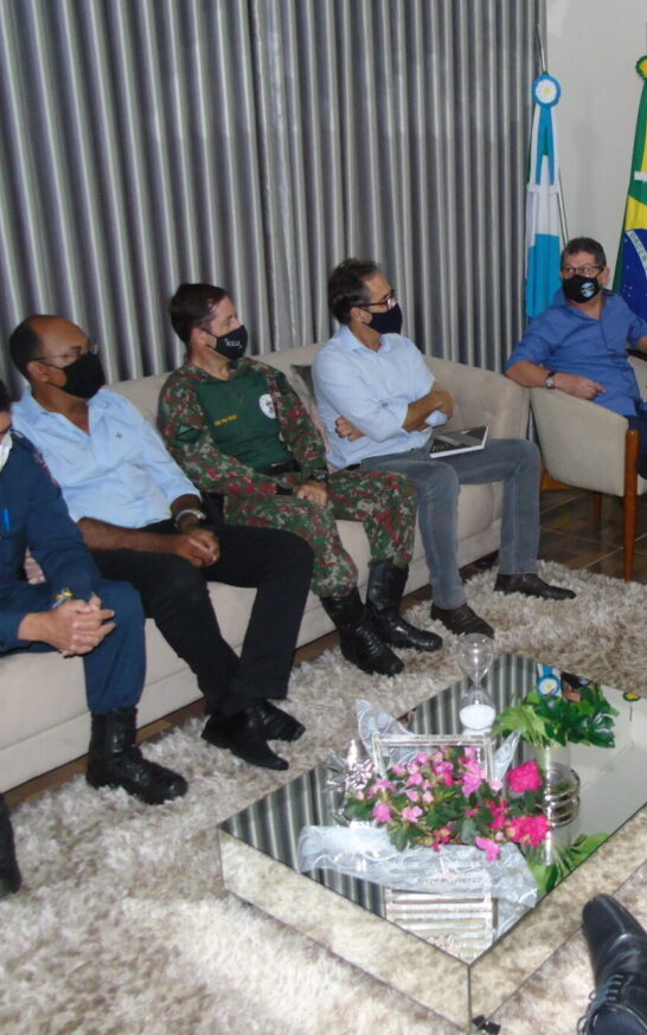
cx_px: 600
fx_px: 1044
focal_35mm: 37
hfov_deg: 32.5
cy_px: 497
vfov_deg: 52.7
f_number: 3.4
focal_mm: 4.4
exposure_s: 1/30
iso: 250
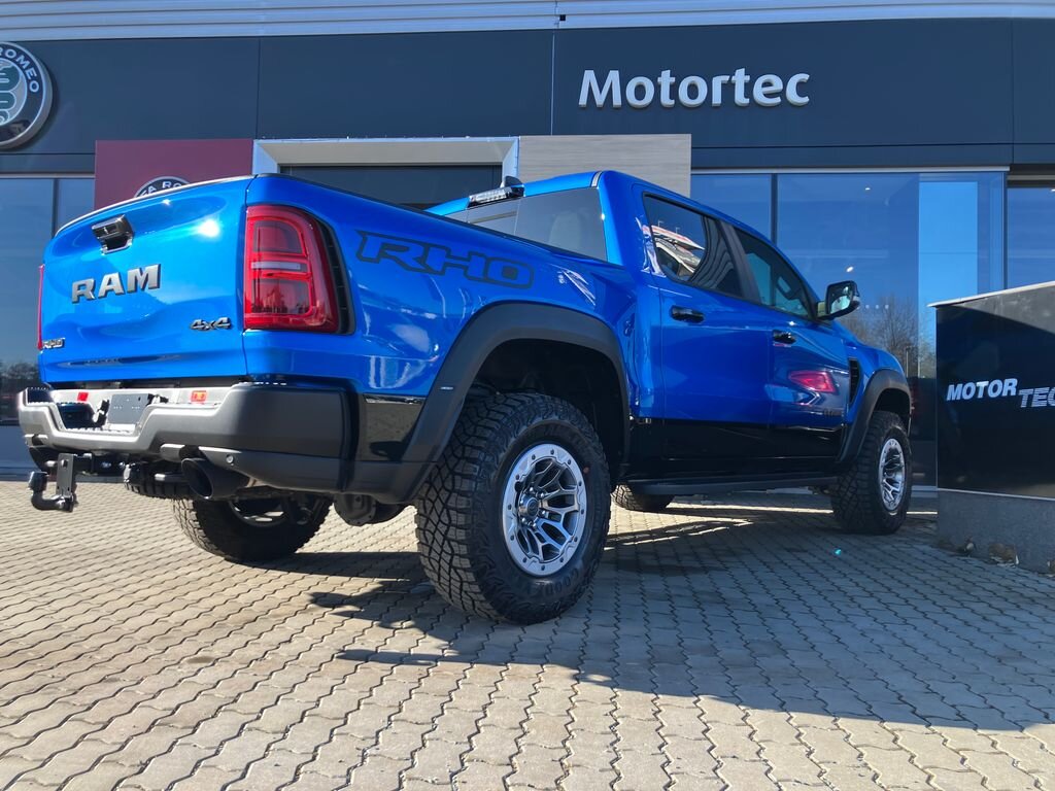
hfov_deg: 63.4
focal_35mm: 28
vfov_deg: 49.7
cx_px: 528
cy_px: 396
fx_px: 853
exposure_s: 1/374
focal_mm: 3.99
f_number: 1.8
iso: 32
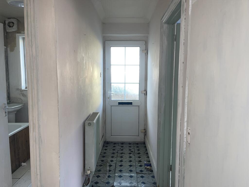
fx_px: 180
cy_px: 94
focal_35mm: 25
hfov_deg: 69.4
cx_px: 124
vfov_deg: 54.9
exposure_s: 1/35
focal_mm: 5.1
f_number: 1.6
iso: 40
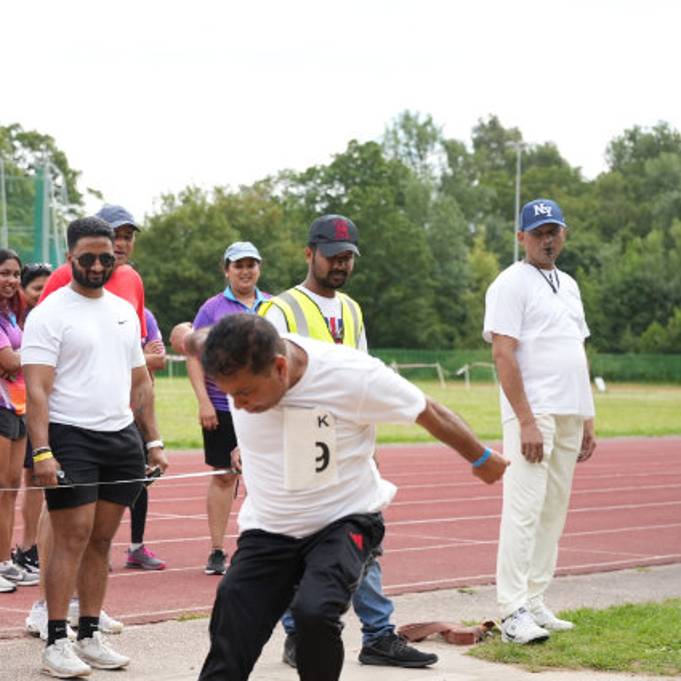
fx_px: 2155
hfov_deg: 17.7
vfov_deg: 17.8
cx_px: 61
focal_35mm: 97
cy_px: 534
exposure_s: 1/1250
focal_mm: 47.4
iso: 250
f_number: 2.8
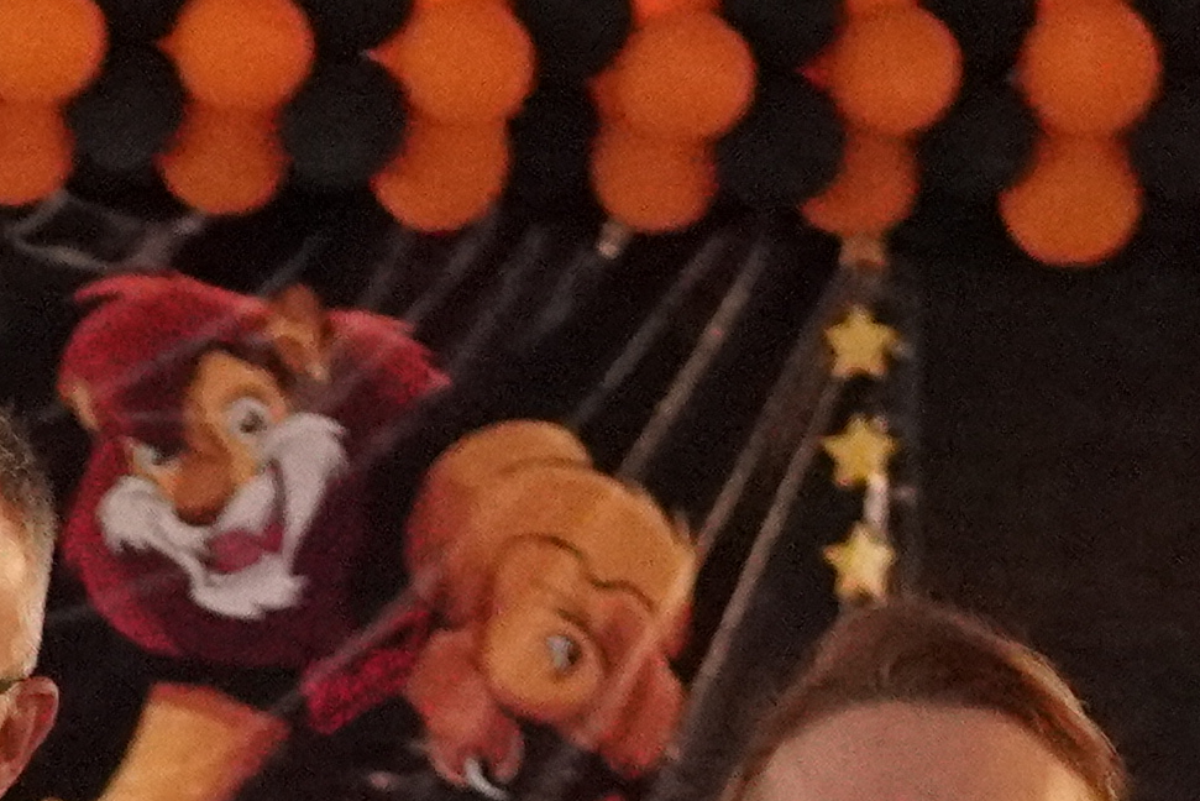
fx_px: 7105
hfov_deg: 9.1
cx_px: -1127
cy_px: 1732
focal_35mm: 213
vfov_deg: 6.2
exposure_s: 1/4000
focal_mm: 23
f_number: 2.2
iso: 6400
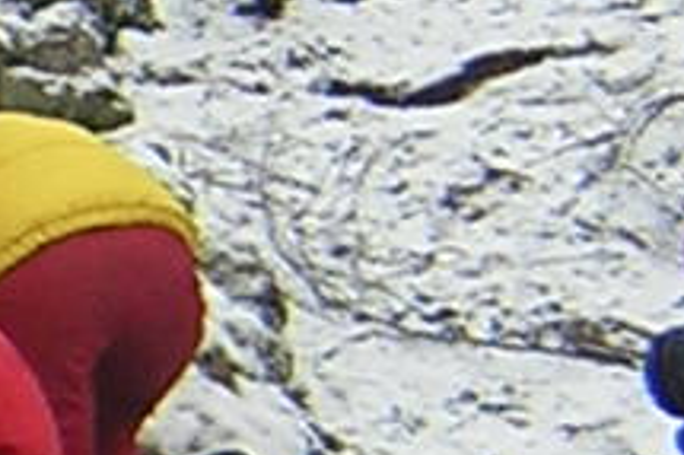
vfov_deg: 4.9
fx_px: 5297
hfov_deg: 7.2
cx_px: -595
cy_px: 296
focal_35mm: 279
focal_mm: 4.7
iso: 100
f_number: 2.6
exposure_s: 1/133
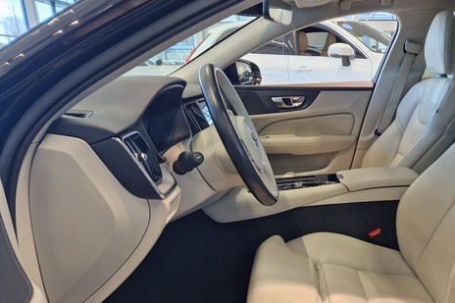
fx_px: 417
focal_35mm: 33
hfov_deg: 55.7
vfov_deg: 39.4
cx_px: 313
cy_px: 205
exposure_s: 1/180
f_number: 1.8
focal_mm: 5.4
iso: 160
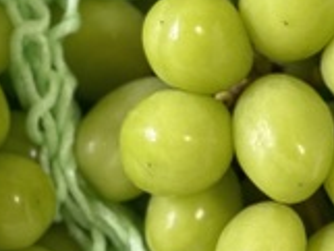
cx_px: 56
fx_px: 2211
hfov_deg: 8.6
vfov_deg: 6.5
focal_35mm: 229
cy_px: 187
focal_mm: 9
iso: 160
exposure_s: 1/40
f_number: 2.8
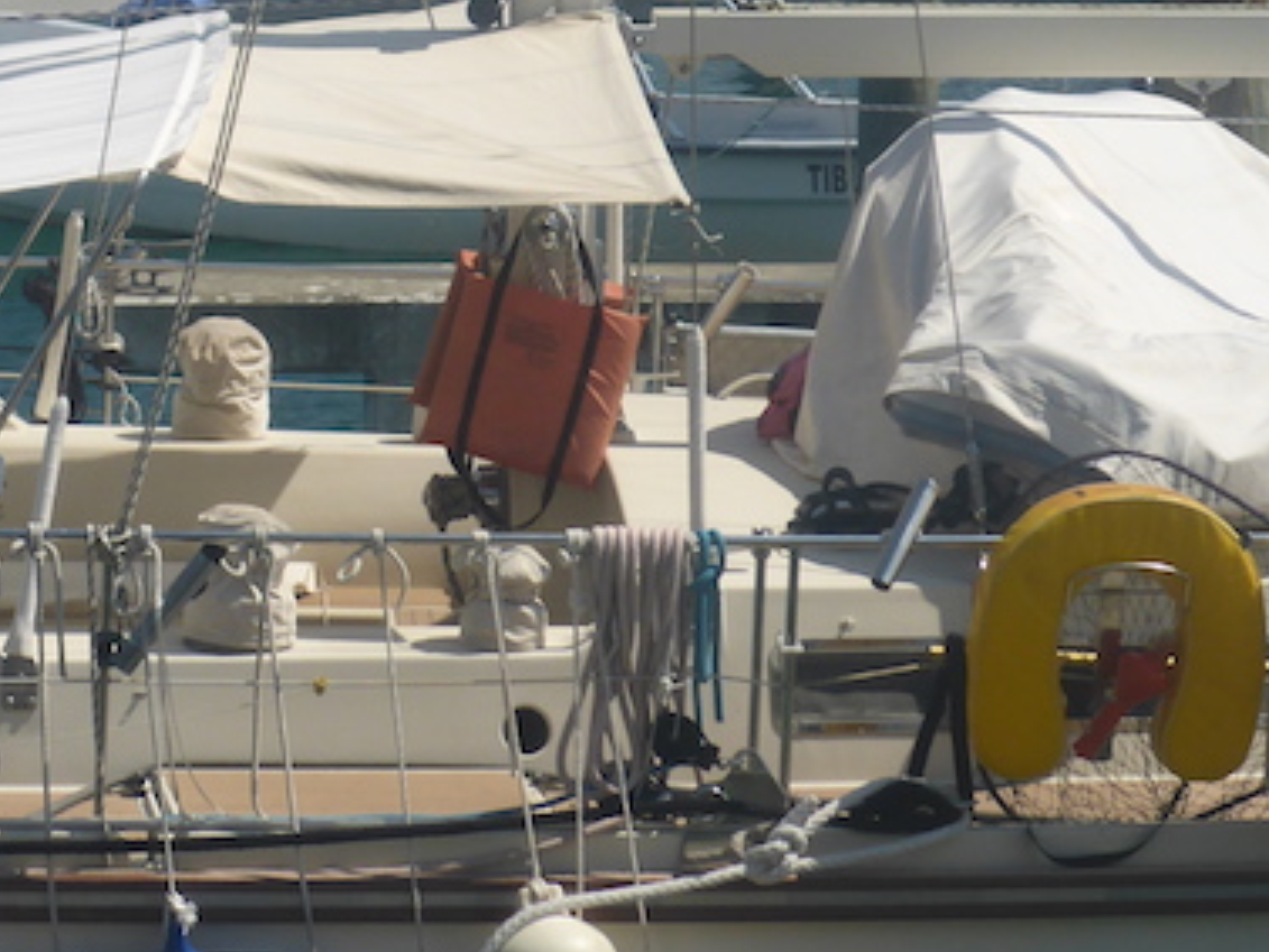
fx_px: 8251
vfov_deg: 6.6
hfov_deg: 8.8
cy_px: 91
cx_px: 44
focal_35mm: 225
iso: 100
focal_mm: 17.4
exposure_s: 1/640
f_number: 5.7
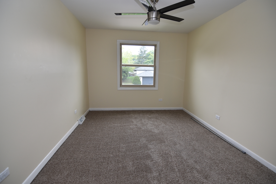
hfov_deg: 95.0
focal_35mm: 16
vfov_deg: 72.1
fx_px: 126
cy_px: 92
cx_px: 138
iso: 400
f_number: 2.8
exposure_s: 1/250
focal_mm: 11
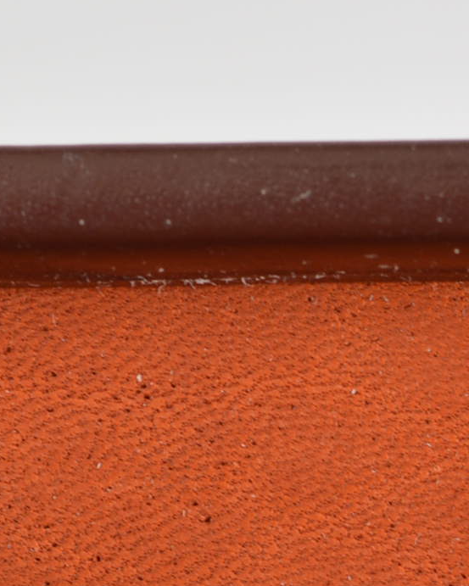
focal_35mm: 257
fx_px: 4458
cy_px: 696
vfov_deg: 7.5
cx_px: 890
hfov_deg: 5.9
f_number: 9
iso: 200
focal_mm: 42
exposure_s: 1/125
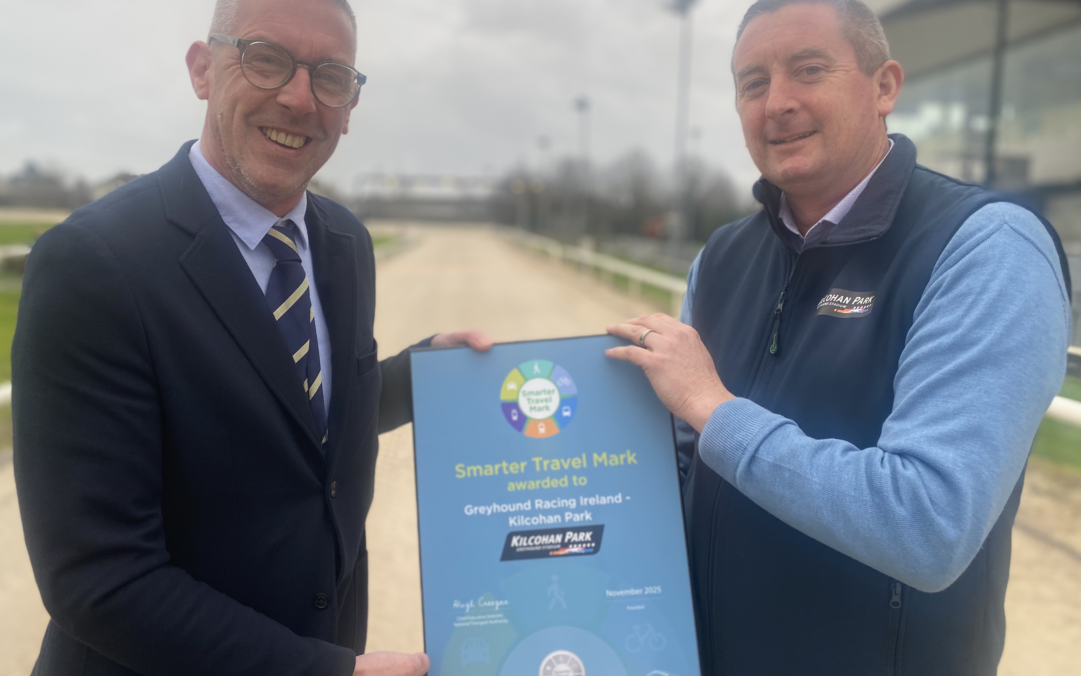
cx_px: 526
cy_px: 326
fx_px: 854
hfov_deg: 64.6
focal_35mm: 29
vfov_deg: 43.1
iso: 32
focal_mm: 4.25
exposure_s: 1/224
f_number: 1.8
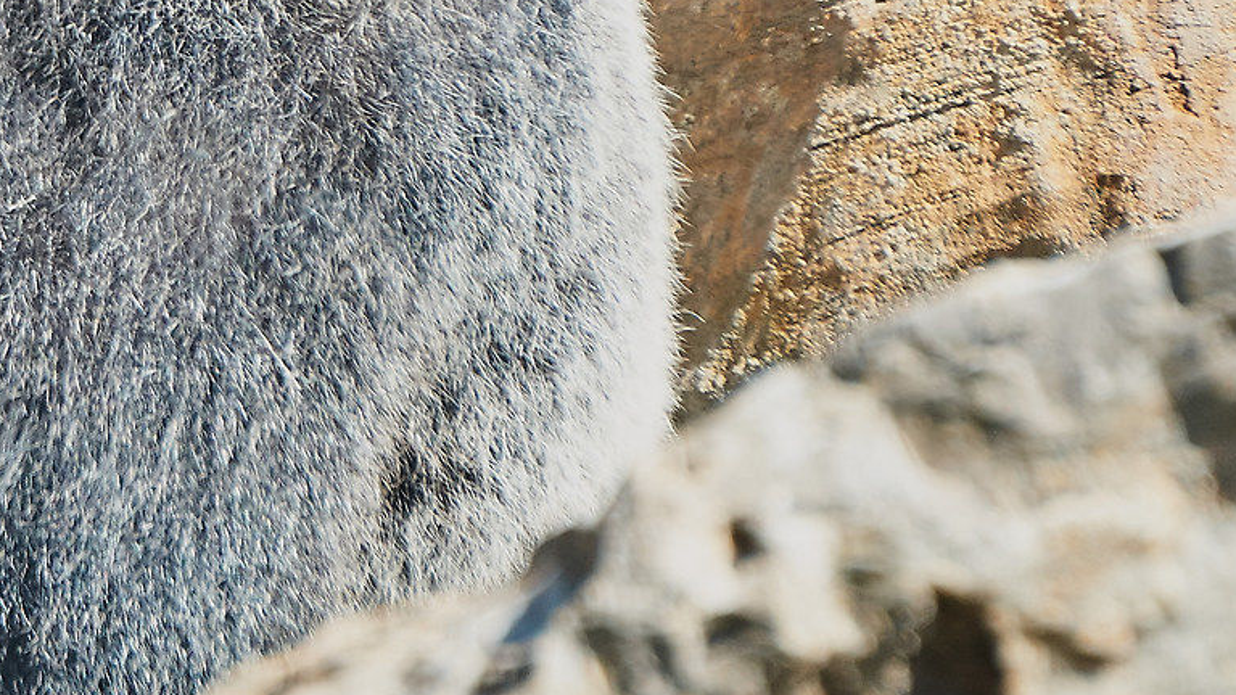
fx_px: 33757
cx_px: -251
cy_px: -450
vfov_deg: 1.2
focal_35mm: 1030
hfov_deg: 2.1
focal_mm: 210
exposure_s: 1/320
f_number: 6.3
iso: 400
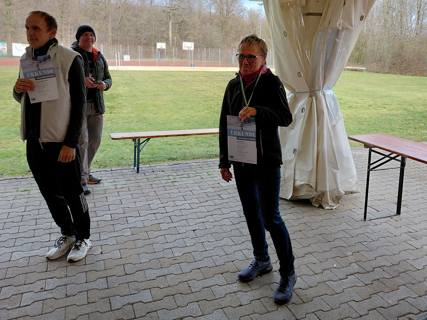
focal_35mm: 25
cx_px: 214
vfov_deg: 54.9
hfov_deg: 69.4
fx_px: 308
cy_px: 160
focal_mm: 4.69
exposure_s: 1/100
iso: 80
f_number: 1.8
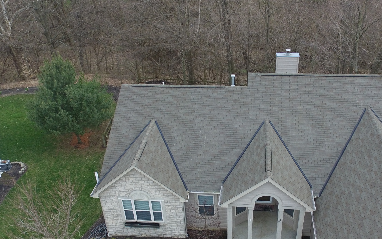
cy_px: 163
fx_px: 396
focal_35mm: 38
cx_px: 218
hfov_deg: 51.4
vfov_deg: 33.2
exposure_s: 1/141
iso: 100
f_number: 2.8
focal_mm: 3.61
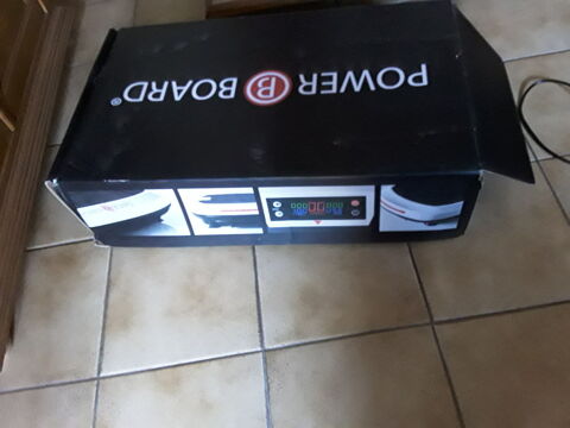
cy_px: 214
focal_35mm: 27
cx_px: 285
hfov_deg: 65.3
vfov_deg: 51.4
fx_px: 445
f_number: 1.9
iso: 500
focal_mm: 2.91
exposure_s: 1/17
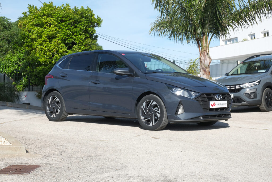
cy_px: 91
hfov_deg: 29.7
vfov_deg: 20.0
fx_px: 514
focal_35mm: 68
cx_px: 136
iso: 160
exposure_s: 1/200
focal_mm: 45
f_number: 9
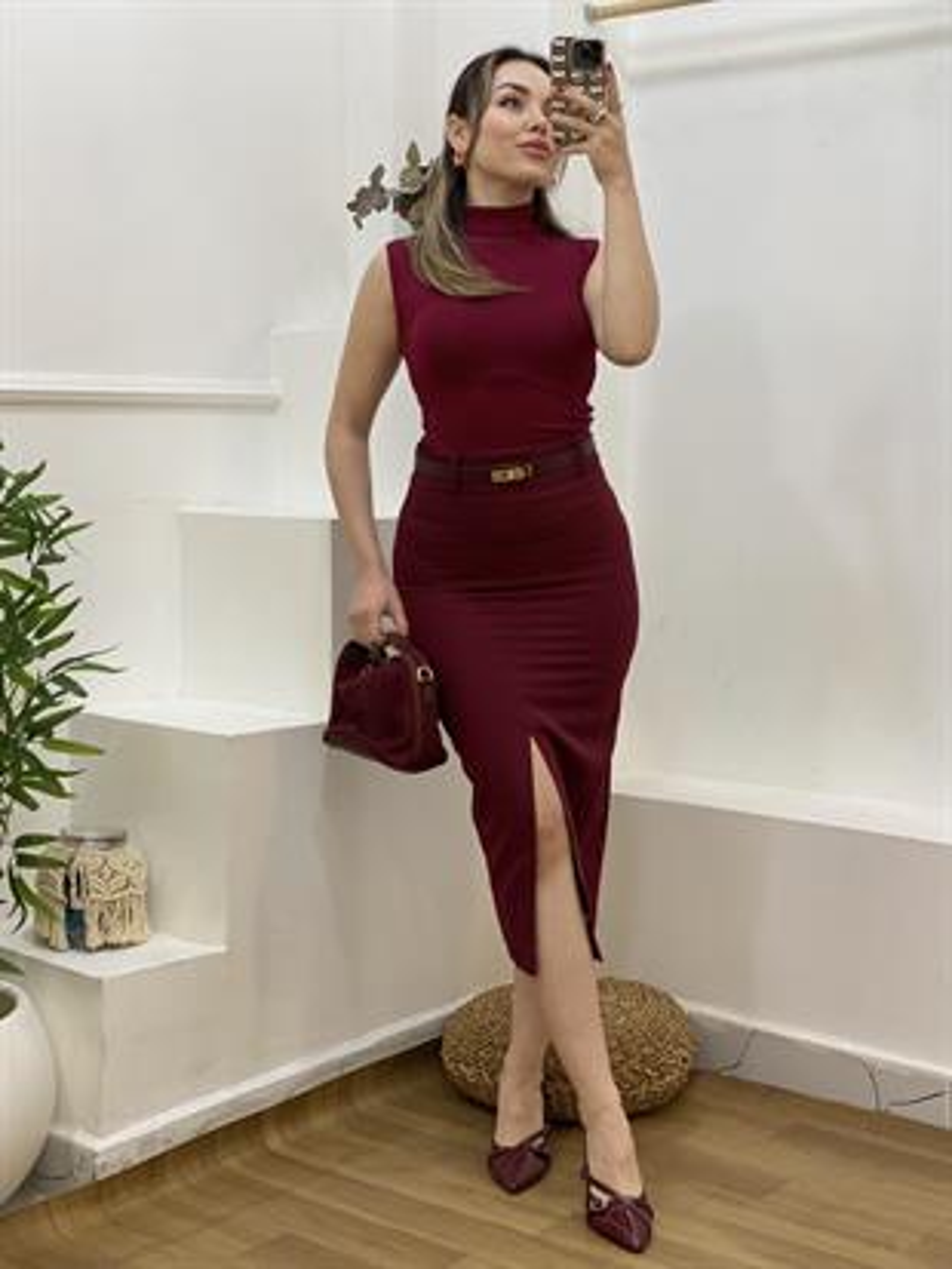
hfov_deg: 28.0
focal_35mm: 52
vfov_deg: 36.8
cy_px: 634
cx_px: 476
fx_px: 1906
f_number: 2
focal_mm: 6
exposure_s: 1/100
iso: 100
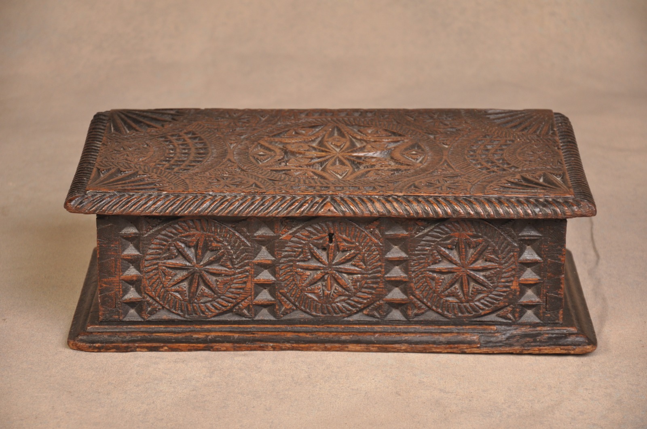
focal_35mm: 128
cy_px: 214
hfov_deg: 16.1
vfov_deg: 10.7
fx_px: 2288
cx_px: 324
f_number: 5.6
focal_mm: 85
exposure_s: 1/125
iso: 640
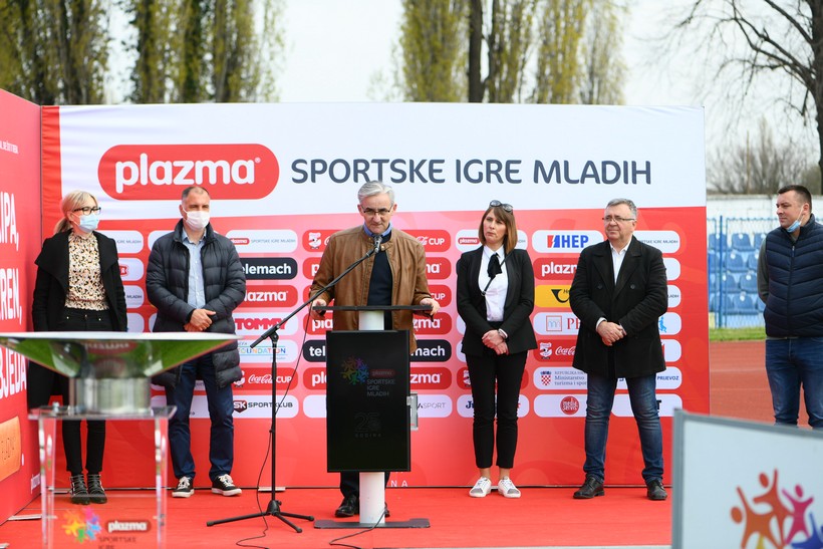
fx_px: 2401
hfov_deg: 19.5
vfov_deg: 13.0
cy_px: 274
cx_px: 412
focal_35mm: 105
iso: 100
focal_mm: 105
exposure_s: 1/320
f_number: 5
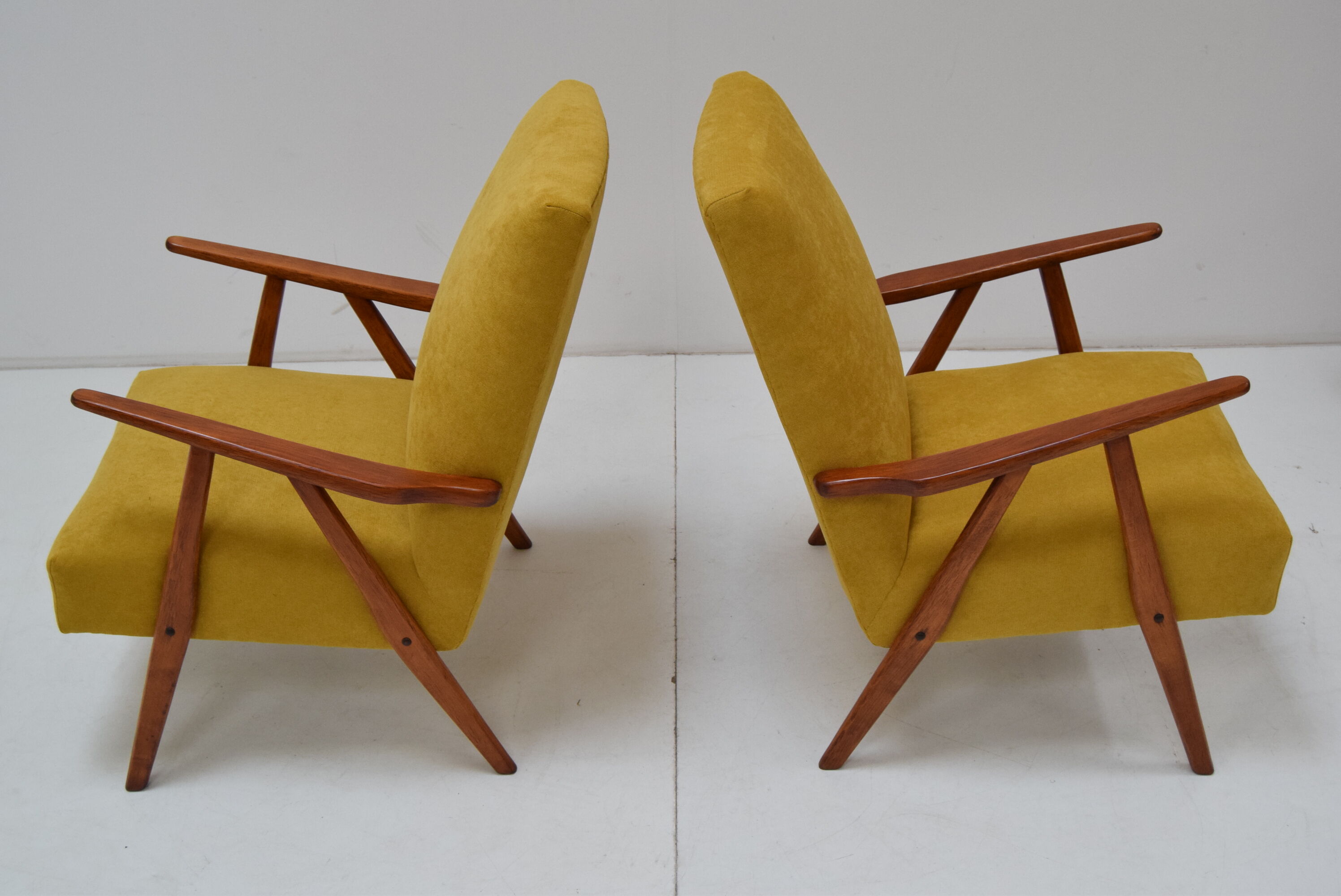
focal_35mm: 39
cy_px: 448
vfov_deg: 34.3
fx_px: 1454
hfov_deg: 49.5
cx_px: 670
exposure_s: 1/160
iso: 1600
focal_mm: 26
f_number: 6.3
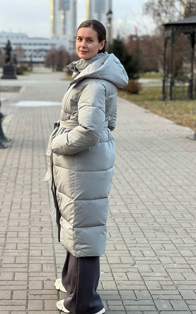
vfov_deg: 24.1
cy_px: 160
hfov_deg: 15.2
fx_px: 735
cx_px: 78
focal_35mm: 86
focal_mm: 9
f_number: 2.8
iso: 64
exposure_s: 1/121
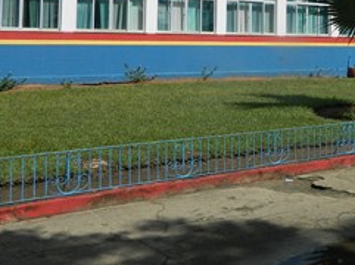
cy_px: 25
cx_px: 319
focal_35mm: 59
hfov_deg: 31.2
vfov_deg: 24.0
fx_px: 604
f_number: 8.9
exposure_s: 1/320
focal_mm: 5.1
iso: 80
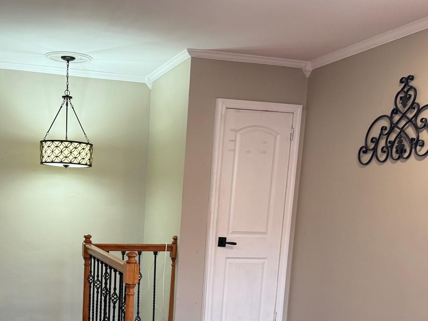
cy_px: 299
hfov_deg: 40.4
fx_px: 569
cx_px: 123
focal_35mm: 46
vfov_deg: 29.9
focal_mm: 6.76
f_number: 1.78
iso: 125
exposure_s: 1/60
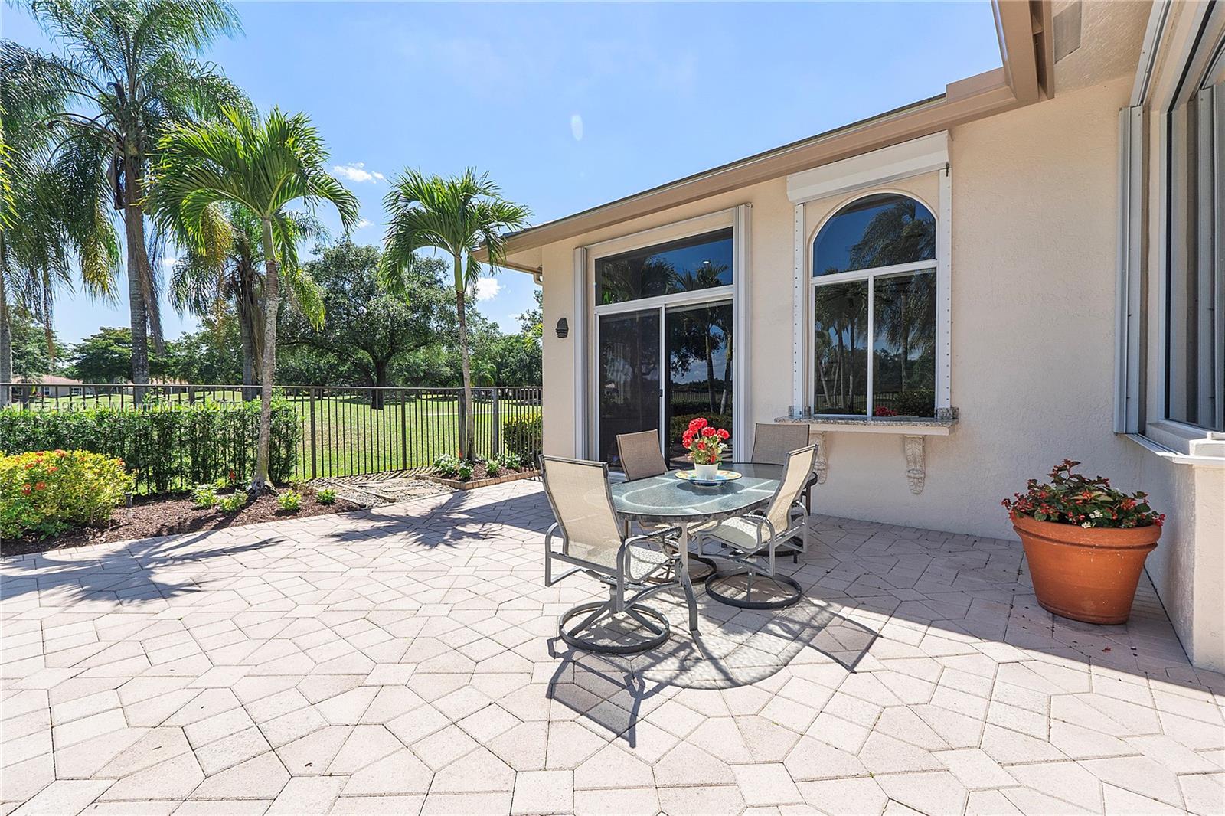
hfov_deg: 100.4
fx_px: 510
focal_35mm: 15
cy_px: 408
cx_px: 612
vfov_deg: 77.3
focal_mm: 10
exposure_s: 1/500
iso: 200
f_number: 8
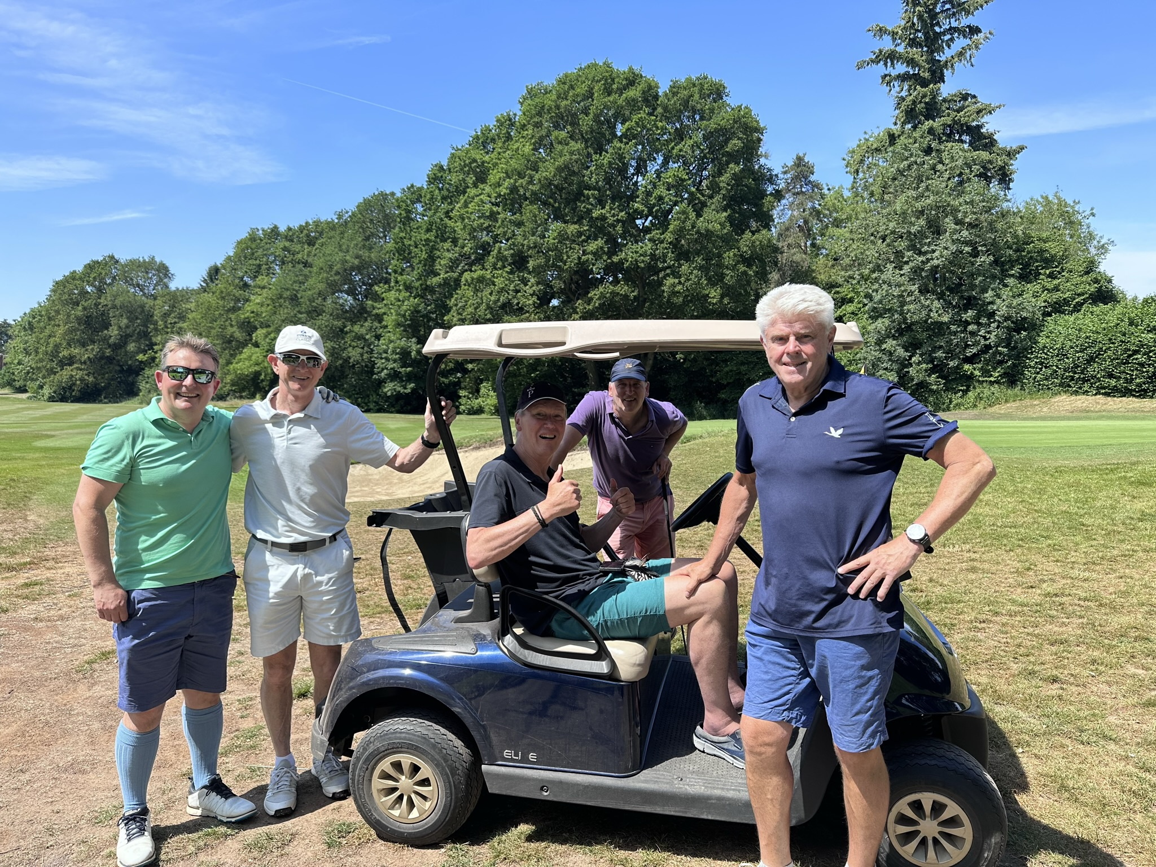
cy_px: 434
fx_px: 801
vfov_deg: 56.8
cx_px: 578
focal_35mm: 24
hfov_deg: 71.6
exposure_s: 1/2110
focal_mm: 6.86
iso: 80
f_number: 1.78
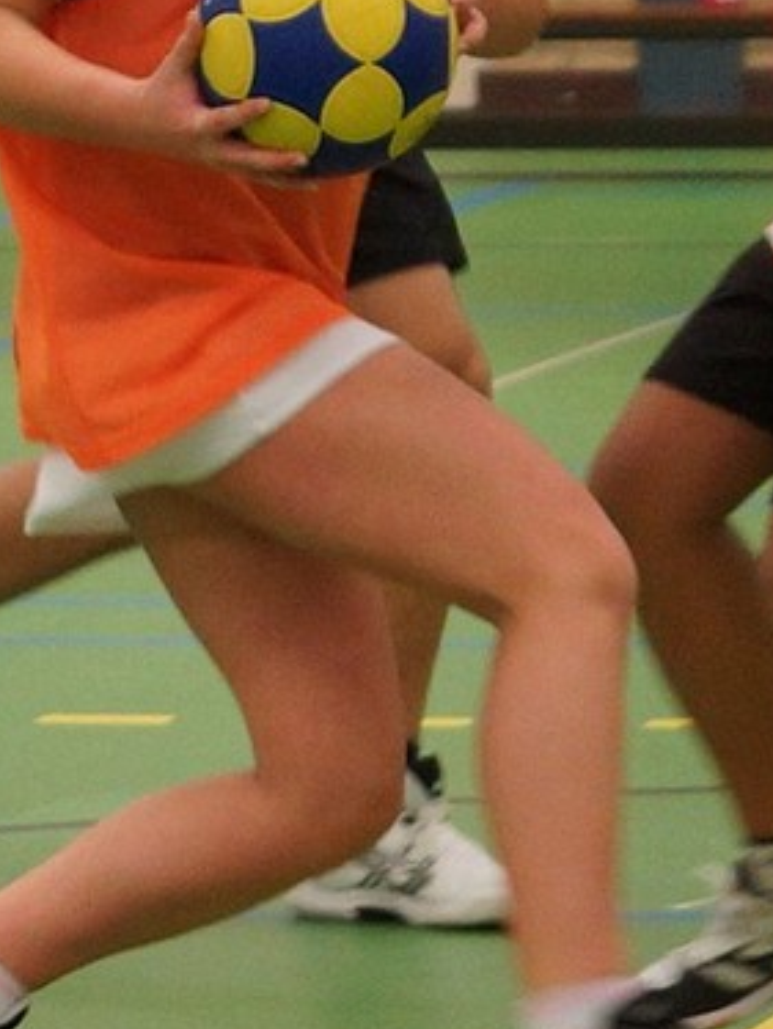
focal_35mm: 197
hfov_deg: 7.5
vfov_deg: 10.0
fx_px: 5859
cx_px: 462
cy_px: 162
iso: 800
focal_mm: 50
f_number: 2.8
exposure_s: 1/200
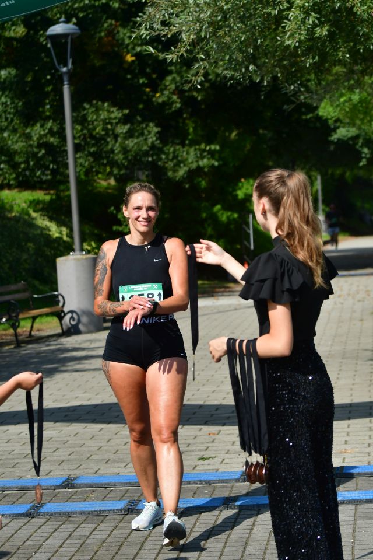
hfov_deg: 13.0
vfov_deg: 19.5
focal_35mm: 105
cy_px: 280
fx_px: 1632
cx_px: 186
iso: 640
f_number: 4.5
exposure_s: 1/8000
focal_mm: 70
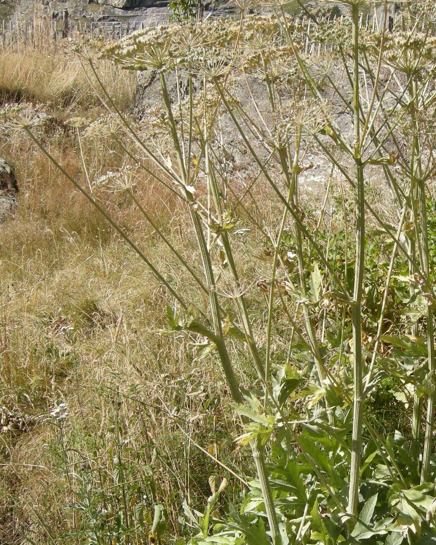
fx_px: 1000
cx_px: 352
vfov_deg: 30.2
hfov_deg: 24.2
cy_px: 369
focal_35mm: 62
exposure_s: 1/231
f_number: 4.8
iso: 64
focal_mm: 7.5
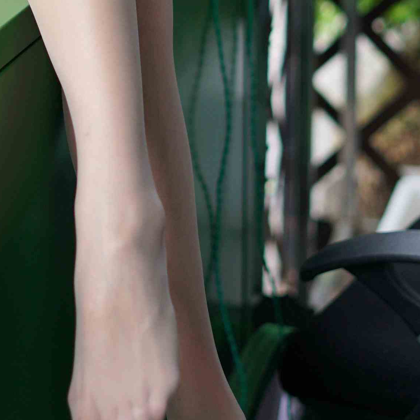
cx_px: 81
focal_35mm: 157
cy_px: -26
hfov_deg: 11.1
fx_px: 2155
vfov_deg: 11.0
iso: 200
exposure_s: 1/320
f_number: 1.8
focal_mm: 50
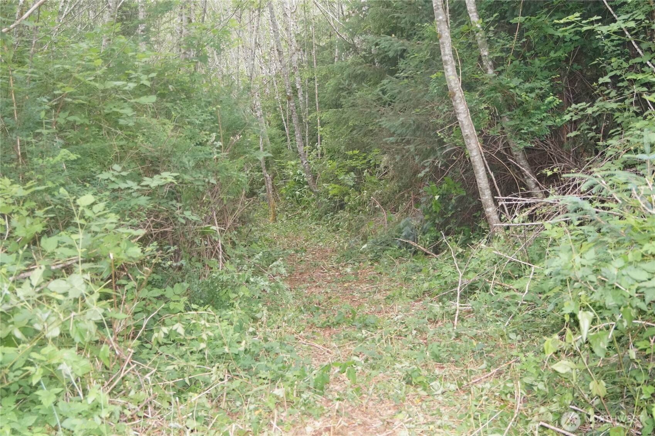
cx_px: 328
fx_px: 954
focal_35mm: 52
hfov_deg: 37.9
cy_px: 218
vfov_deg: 25.7
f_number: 4.5
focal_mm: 35
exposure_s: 1/160
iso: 1600
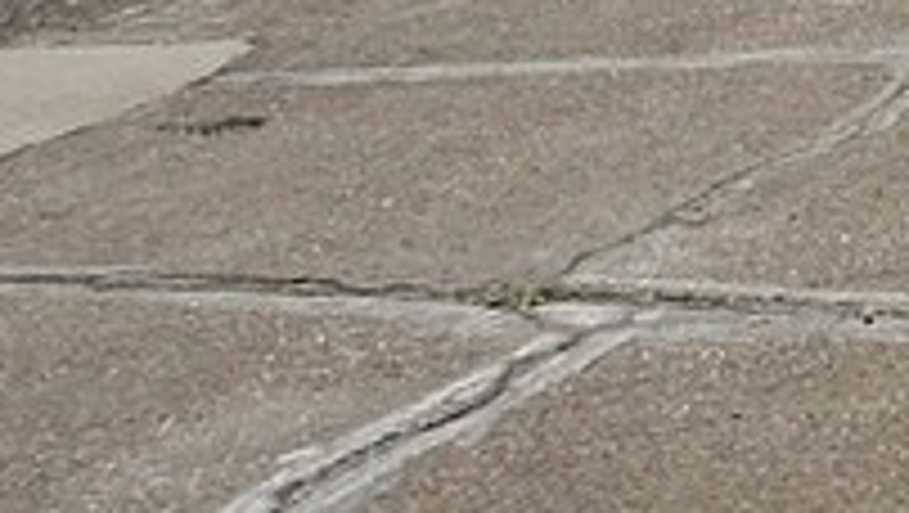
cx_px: 1588
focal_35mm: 125
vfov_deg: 9.5
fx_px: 3015
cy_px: -180
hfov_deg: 15.1
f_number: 8
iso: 100
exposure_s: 1/350
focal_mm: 7.65
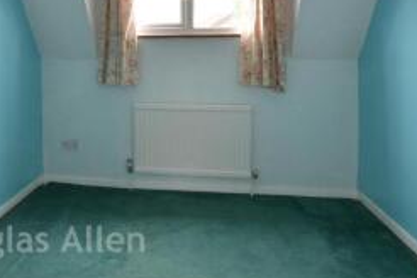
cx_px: 149
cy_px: 55
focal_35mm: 29
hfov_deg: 62.5
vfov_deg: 42.9
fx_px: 336
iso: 125
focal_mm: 10
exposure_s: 1/2
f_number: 8
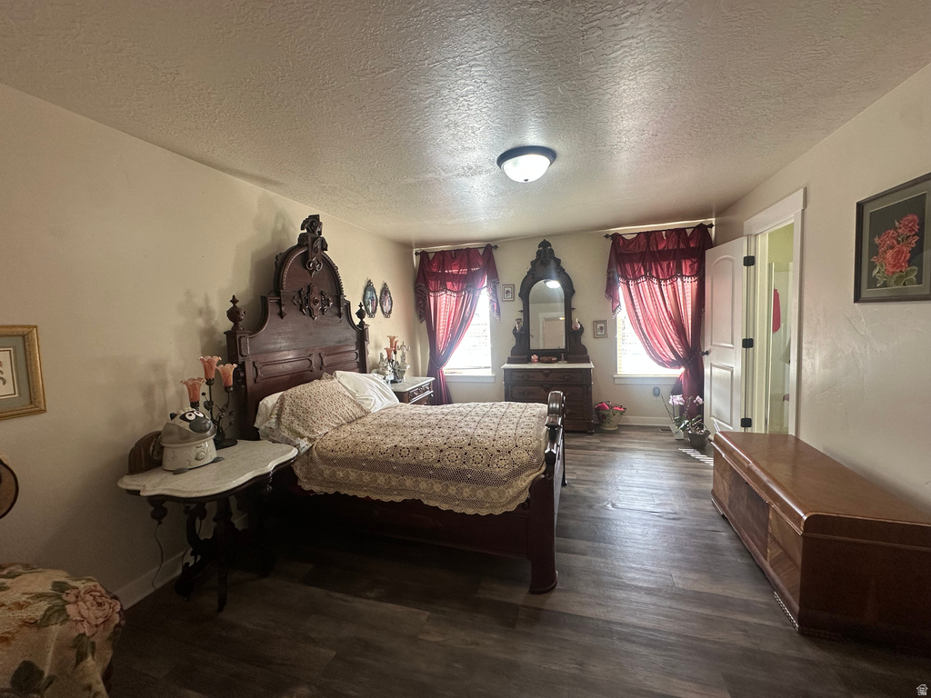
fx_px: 377
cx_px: 466
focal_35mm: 14
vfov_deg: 85.7
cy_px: 349
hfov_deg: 102.1
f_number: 2.2
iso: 160
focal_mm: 2.22
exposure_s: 1/120
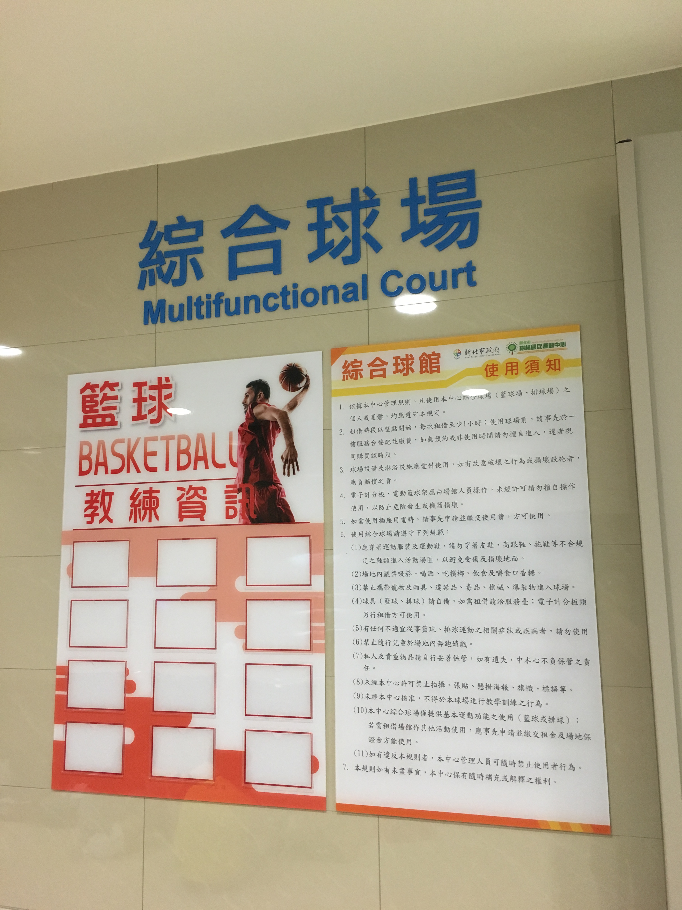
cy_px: 455
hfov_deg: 48.2
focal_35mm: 29
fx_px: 762
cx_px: 341
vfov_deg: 61.7
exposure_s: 1/30
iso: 100
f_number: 2.2
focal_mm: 4.15
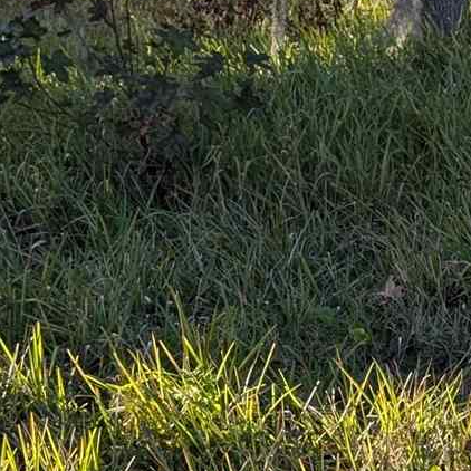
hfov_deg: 13.9
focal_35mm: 116
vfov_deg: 15.0
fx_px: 1786
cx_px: 750
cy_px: 358
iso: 20
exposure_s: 1/339
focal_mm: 6.9
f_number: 1.68
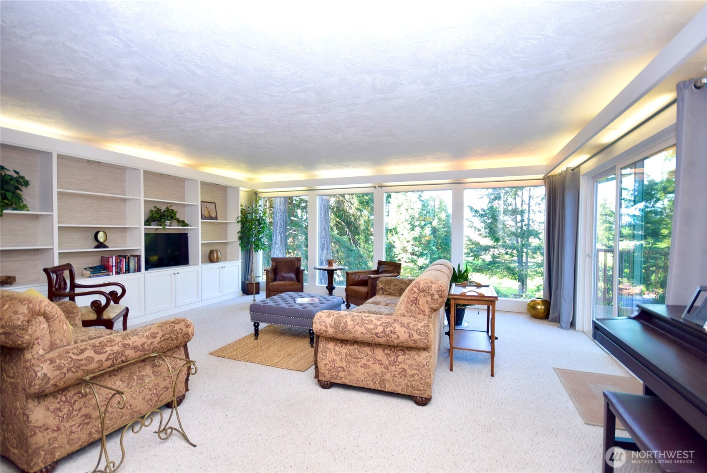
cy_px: 236
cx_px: 354
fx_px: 295
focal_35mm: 15
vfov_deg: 77.4
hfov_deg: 100.4
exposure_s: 1/80
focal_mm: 10
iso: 400
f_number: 4.5
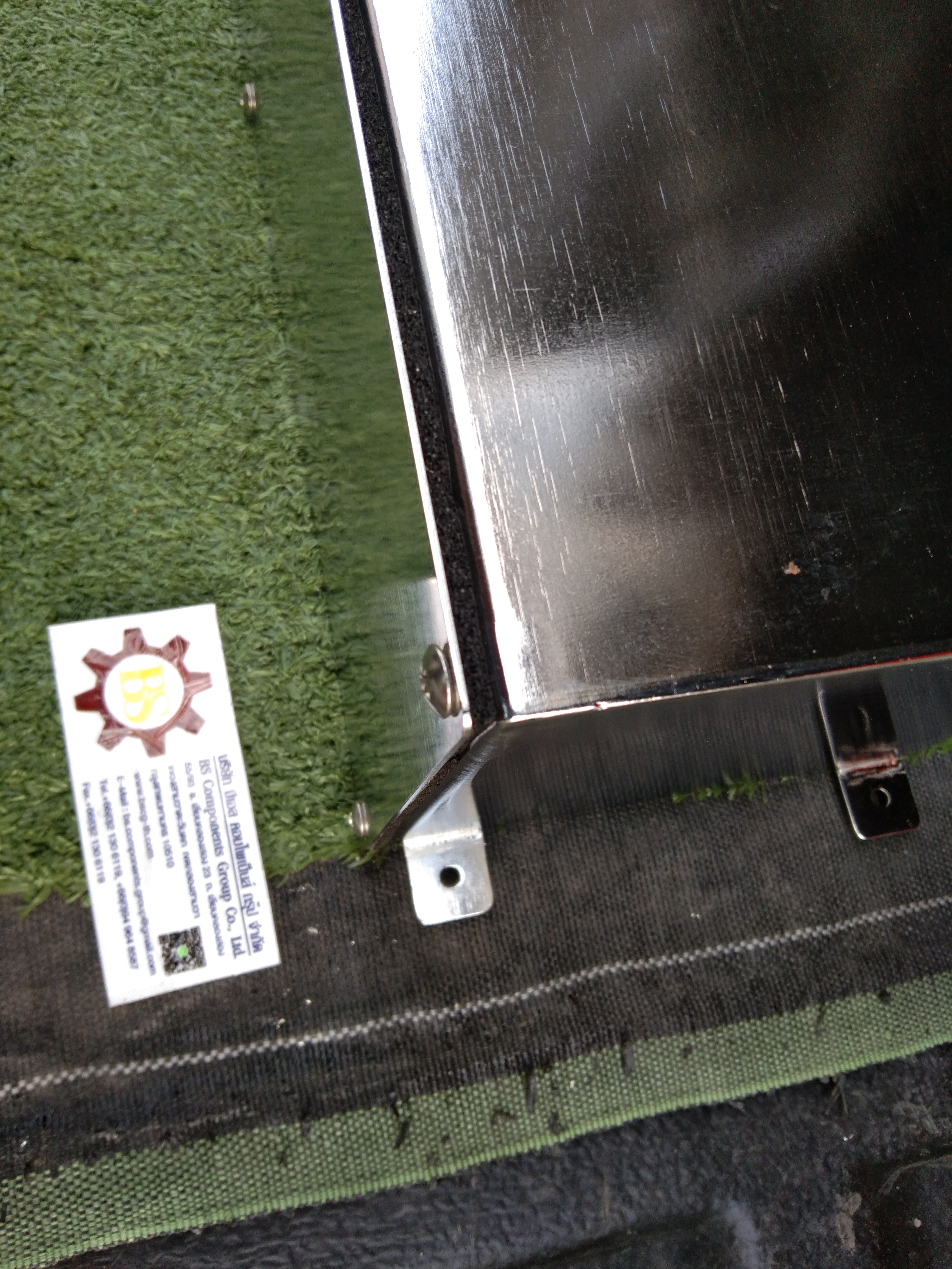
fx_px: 1100
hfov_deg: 46.8
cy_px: 634
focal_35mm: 30
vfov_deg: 60.0
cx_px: 476
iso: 70
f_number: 2.2
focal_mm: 3.65
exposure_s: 1/50
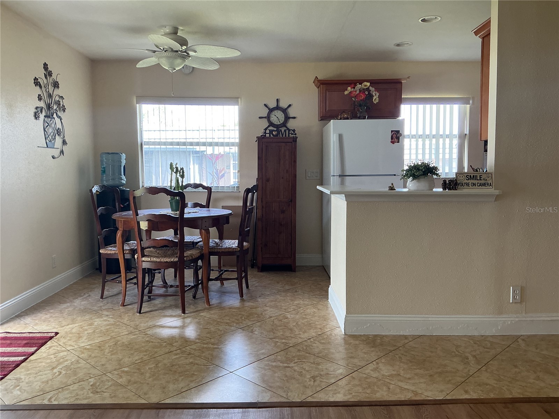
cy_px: 210
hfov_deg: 61.7
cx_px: 280
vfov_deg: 48.2
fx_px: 468
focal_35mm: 29
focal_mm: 3
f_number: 1.8
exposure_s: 1/60
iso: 64
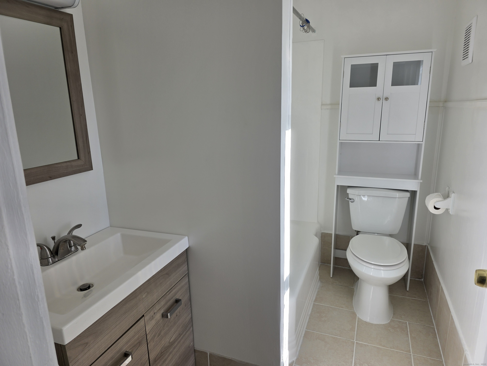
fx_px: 324
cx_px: 244
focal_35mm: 23
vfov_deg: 58.9
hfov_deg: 73.9
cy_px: 183
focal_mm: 6.3
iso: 16
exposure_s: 1/118
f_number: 1.7
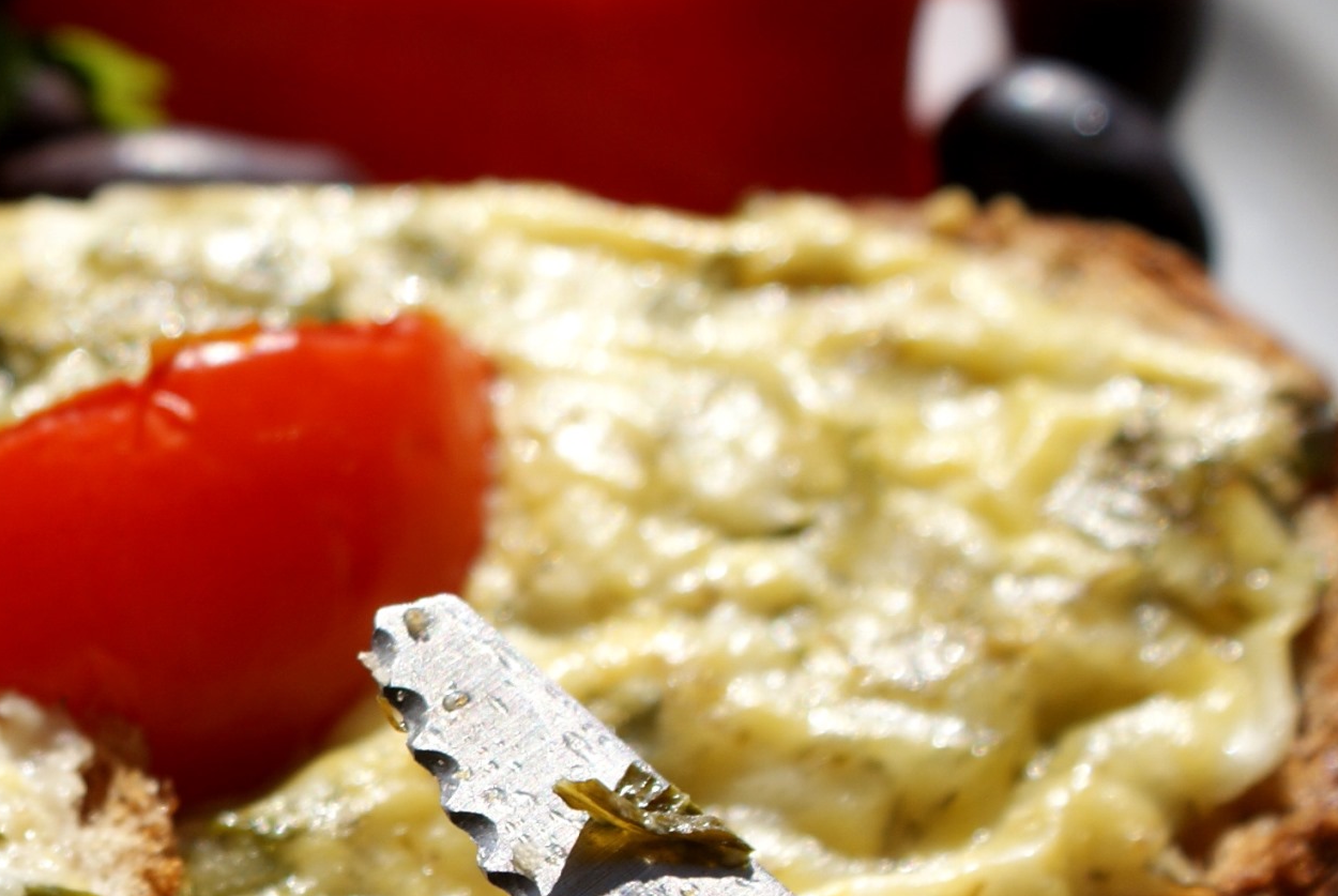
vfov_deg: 8.6
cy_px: 1073
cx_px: -49
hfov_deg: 12.8
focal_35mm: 158
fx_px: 5880
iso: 100
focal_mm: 40
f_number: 5.6
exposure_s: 1/800
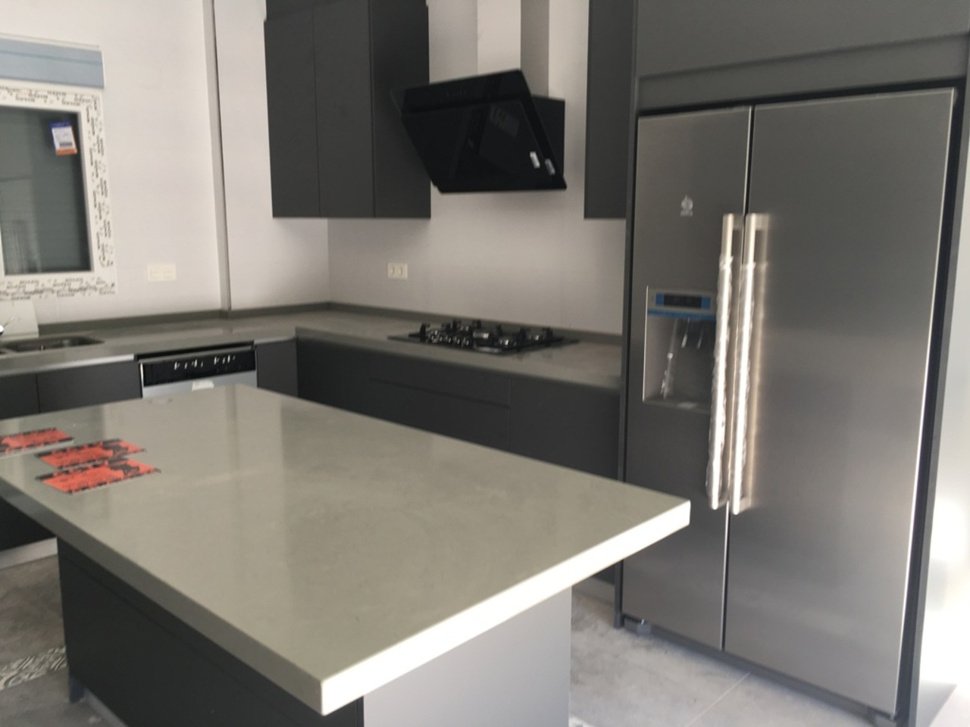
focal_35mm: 29
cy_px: 364
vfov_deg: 48.2
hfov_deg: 61.7
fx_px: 813
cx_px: 485
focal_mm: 4.15
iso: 25
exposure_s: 1/50
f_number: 2.2
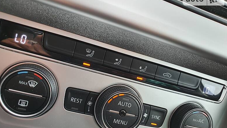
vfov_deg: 40.0
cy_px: 77
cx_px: 112
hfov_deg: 66.0
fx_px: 175
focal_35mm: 29
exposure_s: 1/50
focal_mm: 4.3
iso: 200
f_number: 2.4
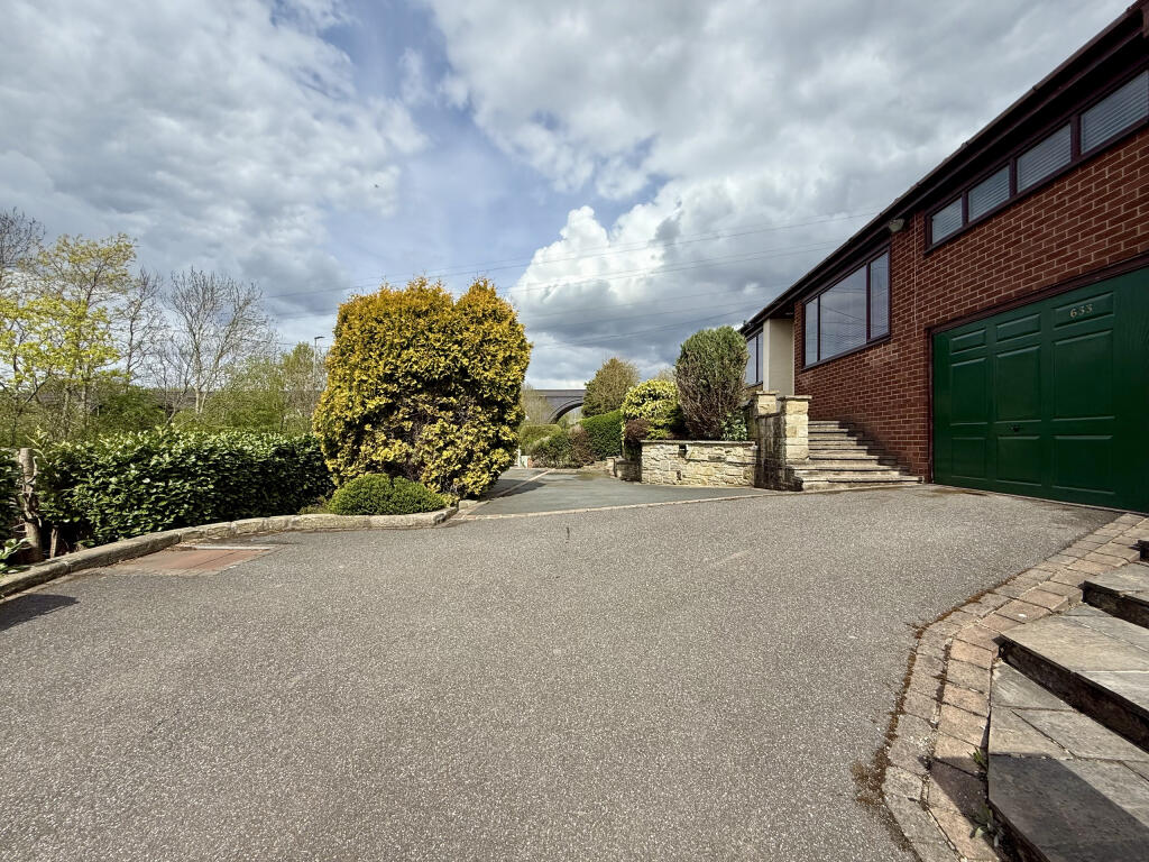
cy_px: 431
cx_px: 574
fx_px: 465
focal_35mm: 14
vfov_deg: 85.7
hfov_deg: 102.1
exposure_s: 1/2092
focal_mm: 2.22
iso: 50
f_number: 2.2
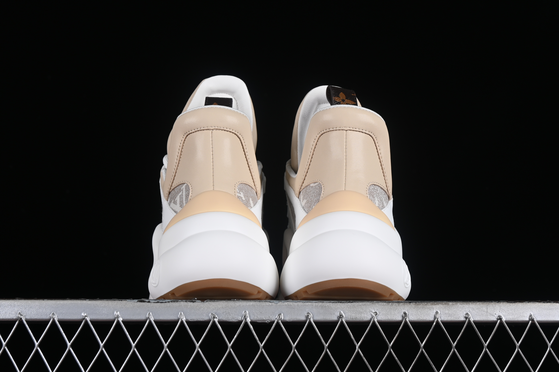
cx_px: 280
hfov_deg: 27.0
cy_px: 186
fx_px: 1164
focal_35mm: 75
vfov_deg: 18.2
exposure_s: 1/80
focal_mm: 50
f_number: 8
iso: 160
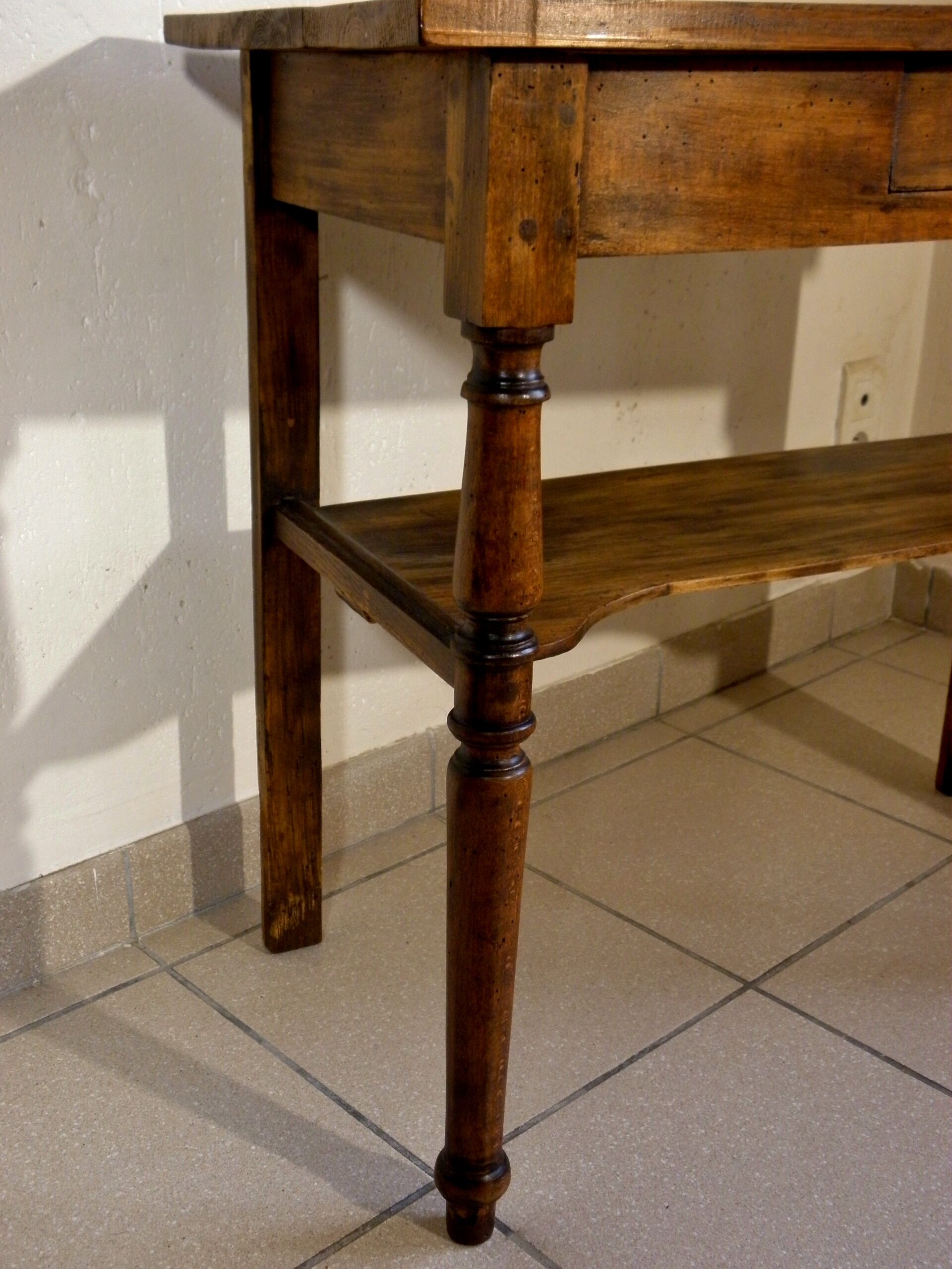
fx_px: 1430
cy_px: 634
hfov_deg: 36.8
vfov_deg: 47.9
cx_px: 476
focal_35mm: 39
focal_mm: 7.1
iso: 250
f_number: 3.8
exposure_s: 1/8
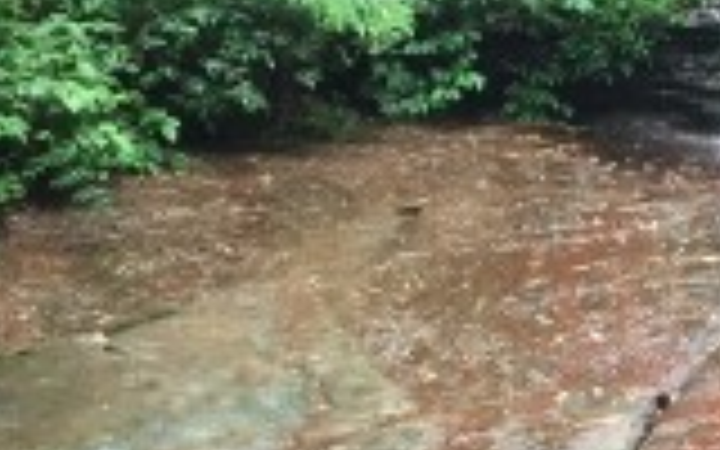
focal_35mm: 123
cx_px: 760
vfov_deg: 10.6
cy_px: 266
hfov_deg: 16.5
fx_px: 2414
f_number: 2.2
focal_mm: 4.15
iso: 40
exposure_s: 1/30
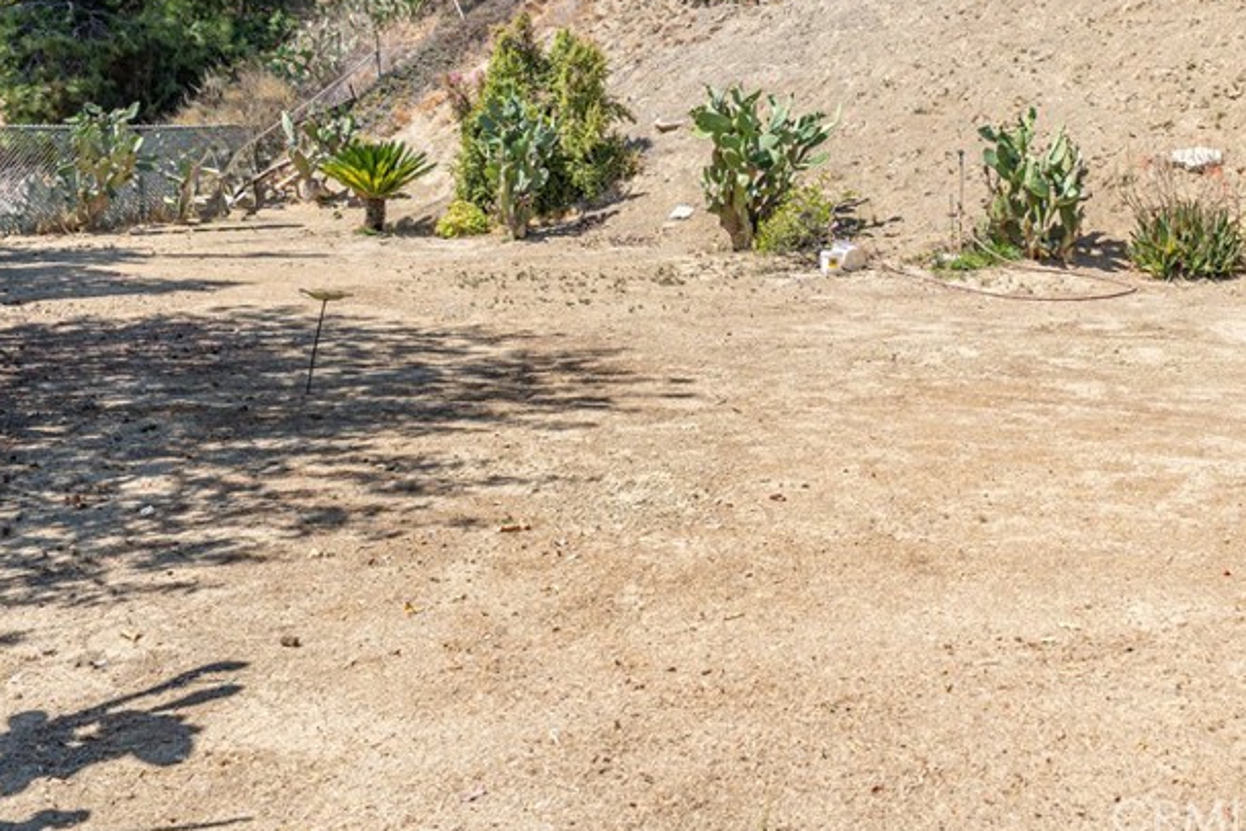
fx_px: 1281
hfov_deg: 49.9
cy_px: 148
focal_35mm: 37
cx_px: 927
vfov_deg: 34.7
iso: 125
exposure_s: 1/1000
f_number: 4.5
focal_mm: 22
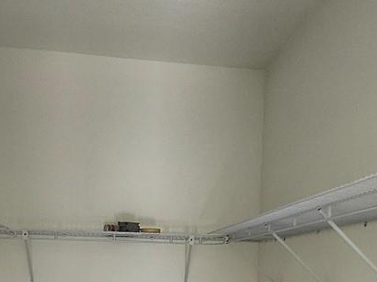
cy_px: 339
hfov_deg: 38.2
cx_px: 192
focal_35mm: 50
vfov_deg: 26.0
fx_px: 545
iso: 64
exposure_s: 1/60.2
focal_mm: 1.7
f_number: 2.2
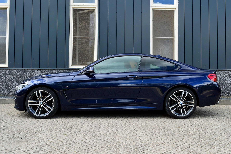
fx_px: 221
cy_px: 77
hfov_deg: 55.1
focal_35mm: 34
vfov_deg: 38.4
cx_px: 116
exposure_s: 1/160
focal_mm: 23
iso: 400
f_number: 9
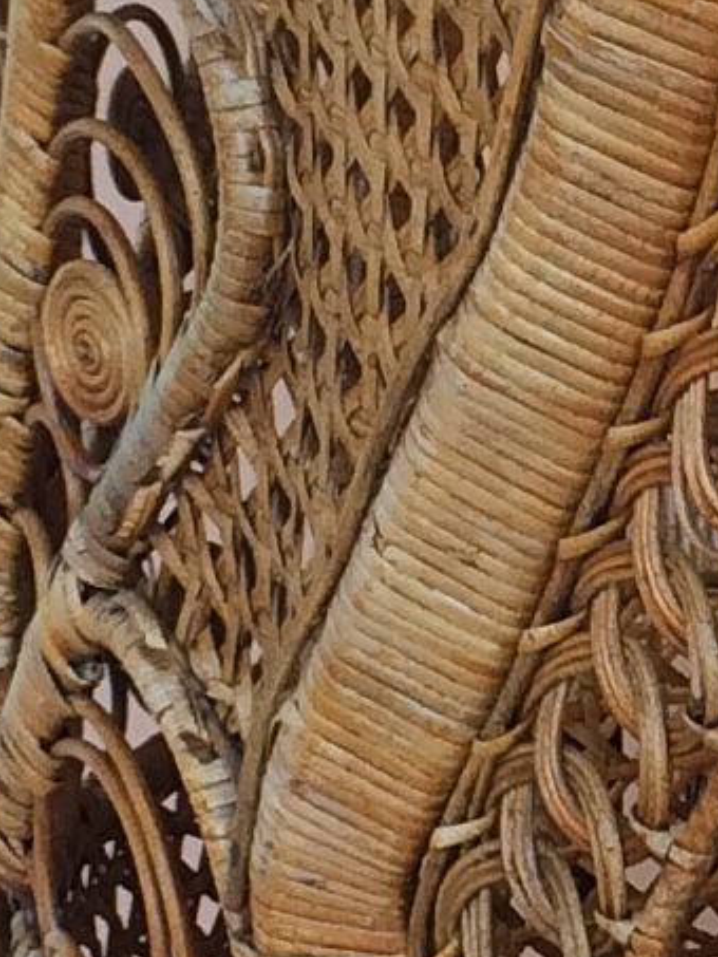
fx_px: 5777
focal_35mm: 209
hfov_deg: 7.1
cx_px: 864
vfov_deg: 9.5
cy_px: 575
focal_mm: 4.15
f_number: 2.2
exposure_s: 1/50
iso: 40
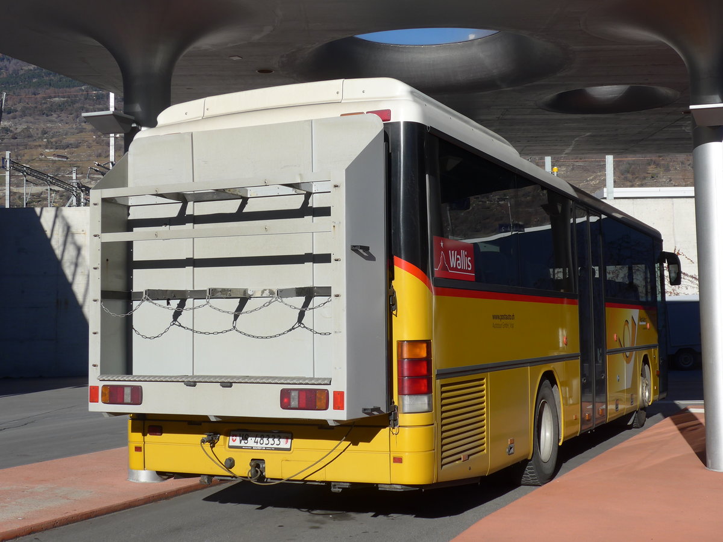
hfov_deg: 38.9
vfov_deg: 29.7
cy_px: 271
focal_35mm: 49
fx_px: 1023
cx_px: 362
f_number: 3.2
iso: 80
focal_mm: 10.1
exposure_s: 1/1600
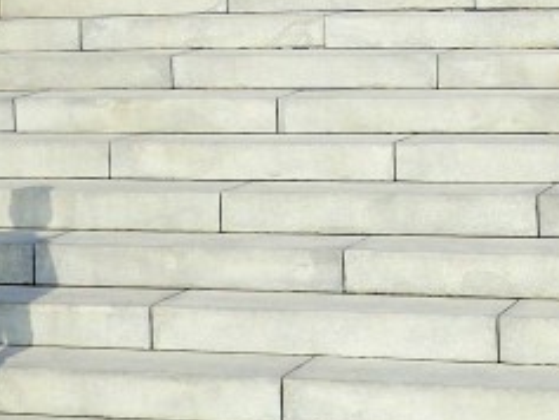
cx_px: 373
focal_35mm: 78
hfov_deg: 24.9
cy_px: -122
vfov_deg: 17.7
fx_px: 1260
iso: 100
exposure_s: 1/250
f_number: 8
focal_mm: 4.5
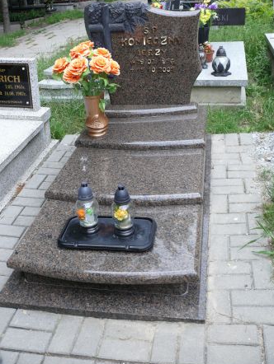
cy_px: 175
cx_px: 135
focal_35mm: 38
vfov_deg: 48.9
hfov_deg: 37.8
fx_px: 401
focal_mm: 7.4
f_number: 2.8
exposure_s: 1/60
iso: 100
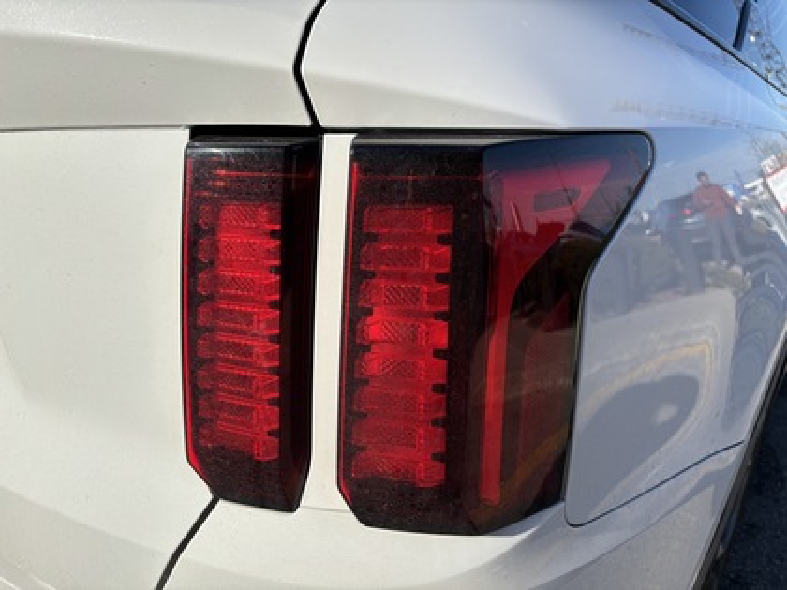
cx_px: 394
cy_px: 295
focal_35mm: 26
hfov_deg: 67.3
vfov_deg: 53.1
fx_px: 591
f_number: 1.6
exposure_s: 1/5348
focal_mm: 5.96
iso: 50
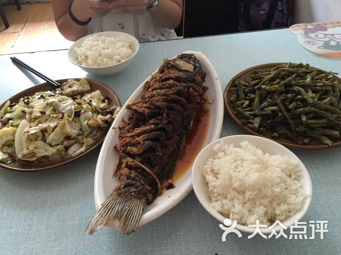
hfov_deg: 61.7
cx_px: 170
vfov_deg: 48.2
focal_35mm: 29
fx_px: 286
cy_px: 128
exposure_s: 1/17
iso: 80
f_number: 2.2
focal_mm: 4.15
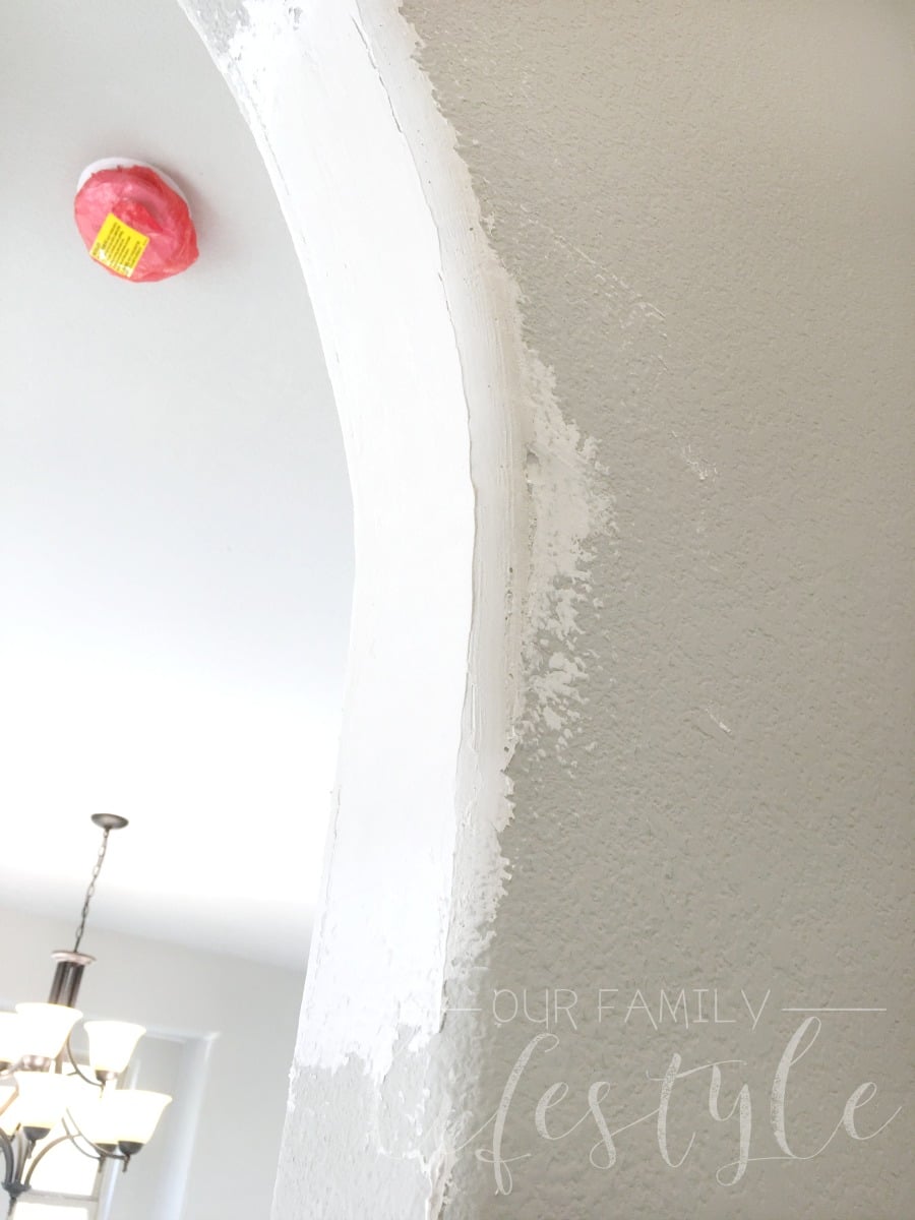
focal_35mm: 29
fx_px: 1022
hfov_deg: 48.2
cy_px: 610
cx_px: 458
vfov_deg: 61.7
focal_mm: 4.15
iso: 25
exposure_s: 1/40
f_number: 2.2
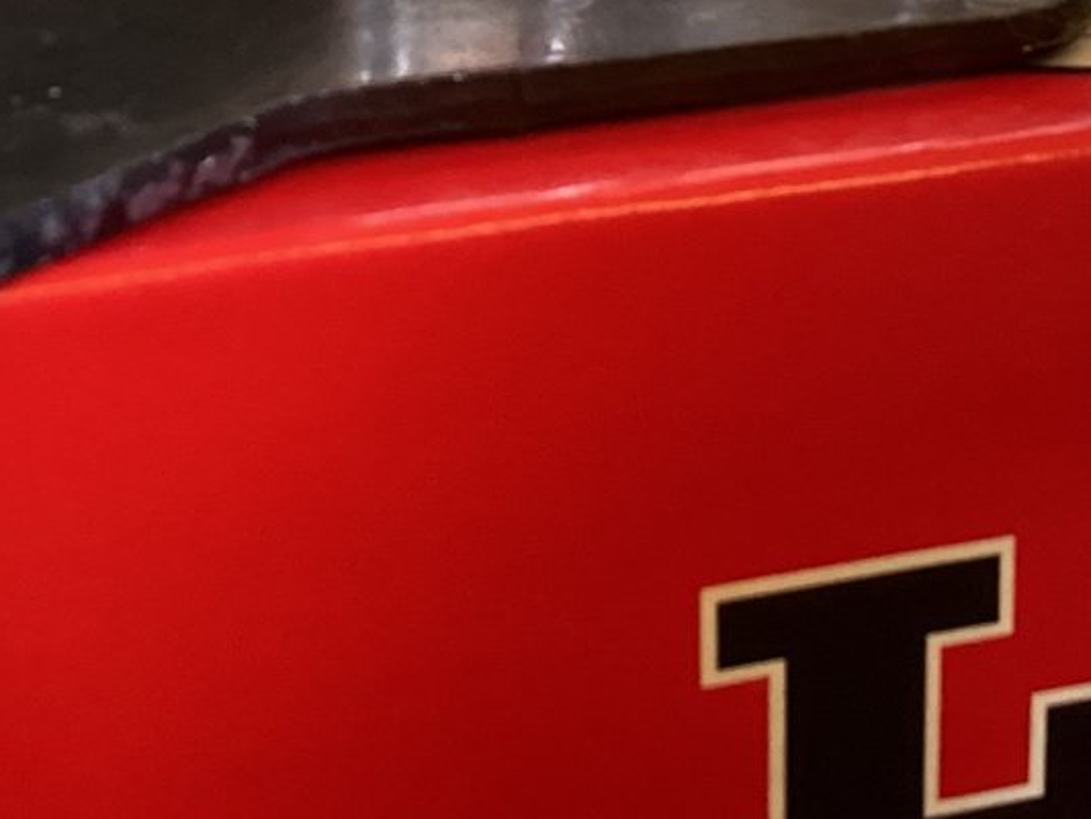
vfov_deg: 16.0
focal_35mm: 88
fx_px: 2774
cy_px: -228
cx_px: 842
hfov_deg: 22.0
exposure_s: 1/50
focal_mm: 3.3
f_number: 2.4
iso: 320
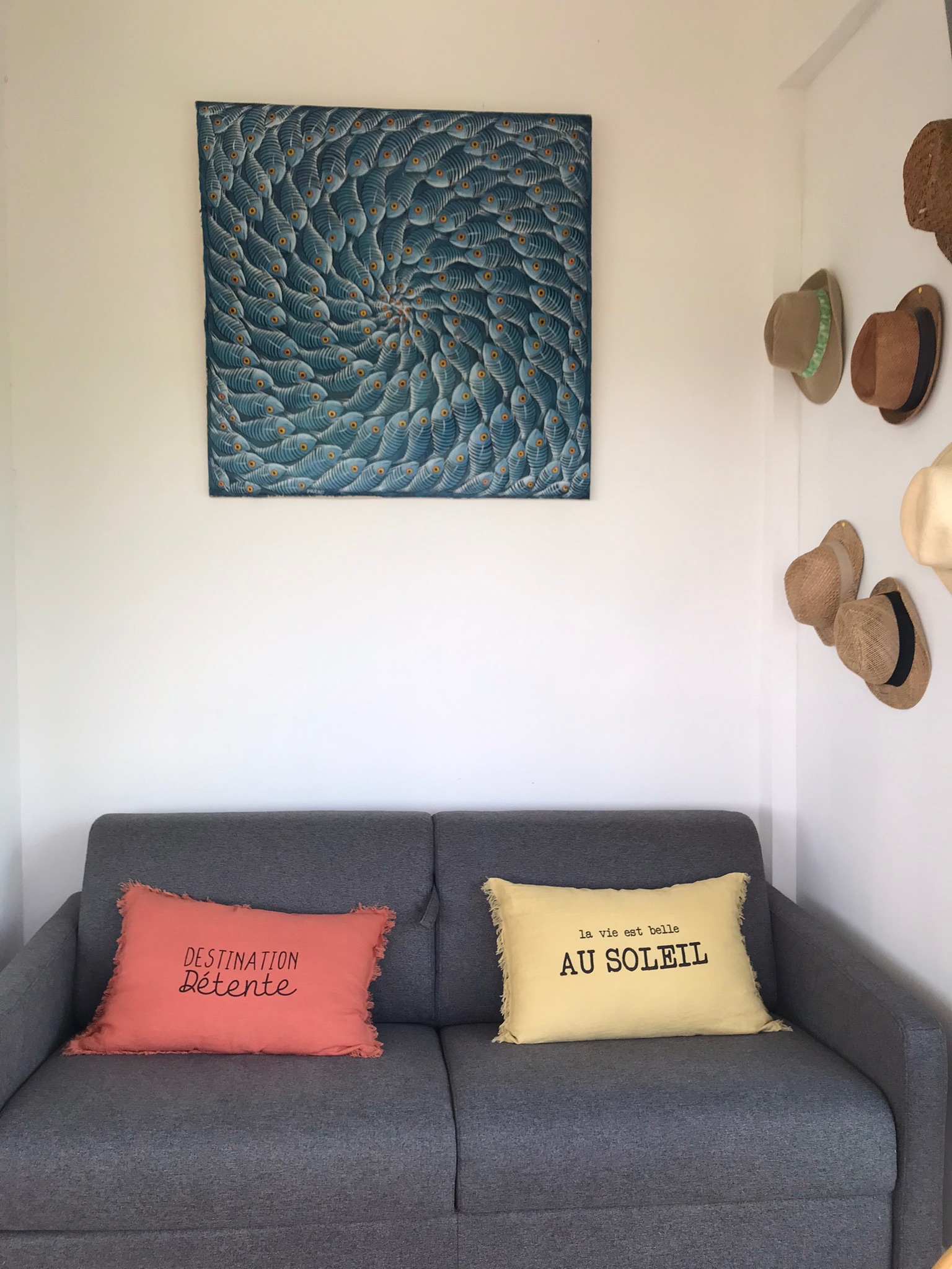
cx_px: 476
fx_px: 1027
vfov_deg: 63.4
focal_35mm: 28
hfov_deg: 49.7
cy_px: 634
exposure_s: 1/125
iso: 20
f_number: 1.8
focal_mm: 3.99
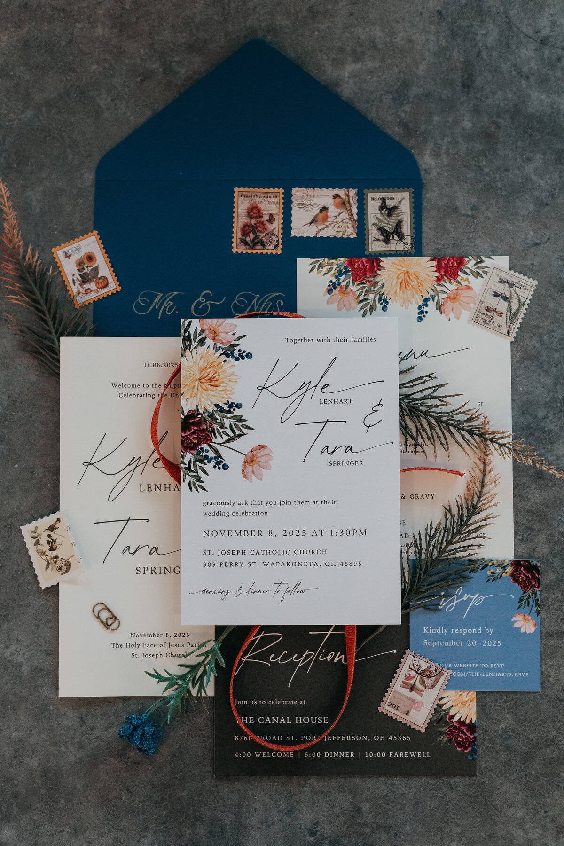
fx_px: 1175
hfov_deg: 27.0
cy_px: 423
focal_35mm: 50
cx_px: 282
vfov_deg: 39.6
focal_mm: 50
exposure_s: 1/160
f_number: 3.5
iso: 640
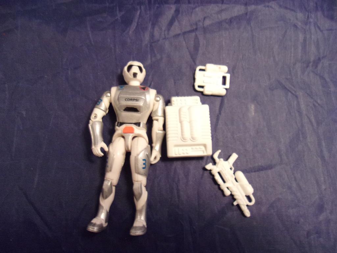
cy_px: 126
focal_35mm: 27
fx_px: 263
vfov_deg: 51.4
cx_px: 168
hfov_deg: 65.3
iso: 400
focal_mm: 4.9
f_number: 3
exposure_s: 1/20
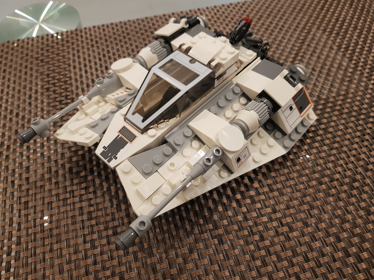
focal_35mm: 26
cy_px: 140
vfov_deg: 53.1
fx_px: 281
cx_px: 187
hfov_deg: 67.3
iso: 250
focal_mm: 4.2
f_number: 1.7
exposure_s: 1/33
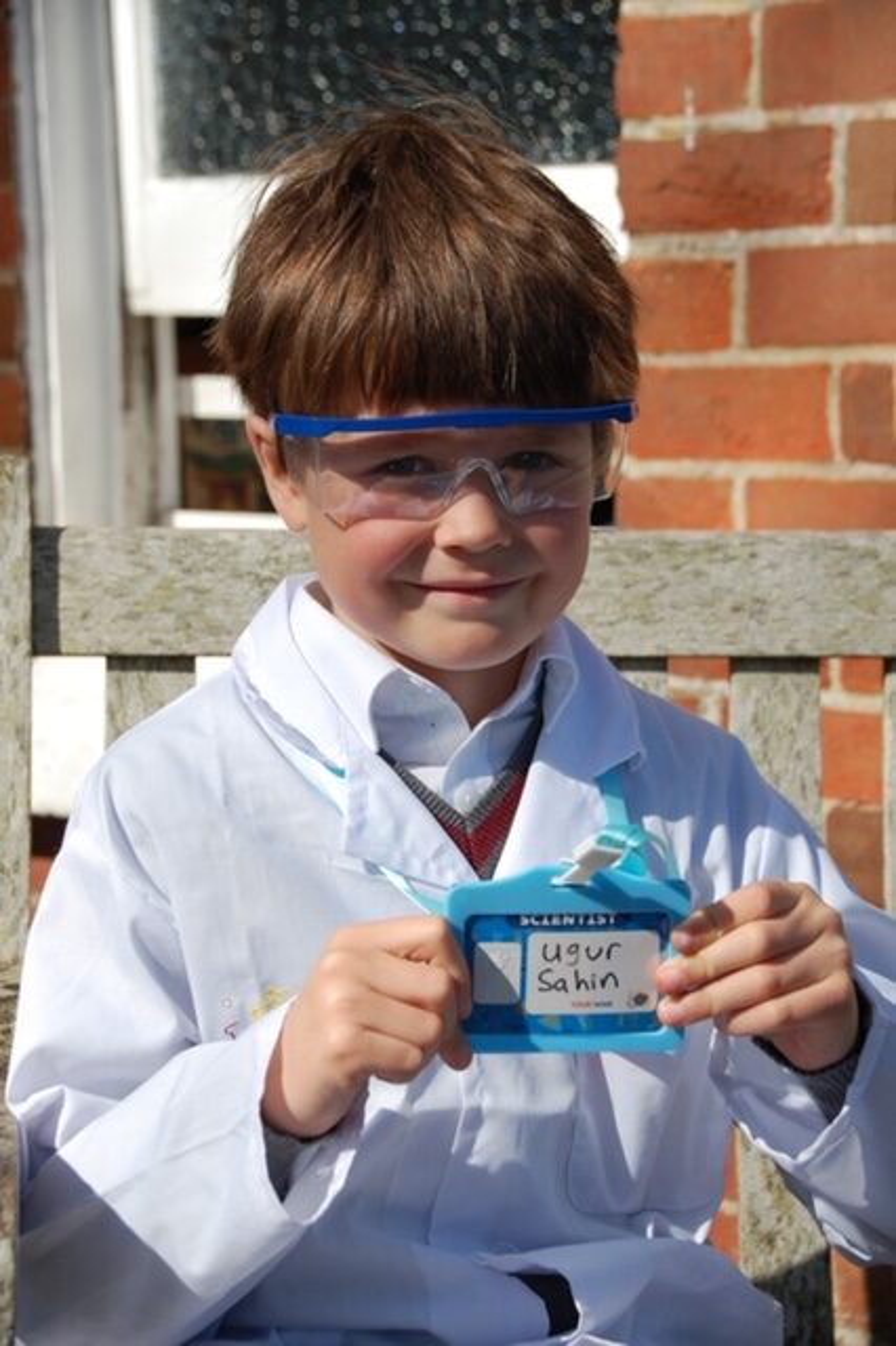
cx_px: 448
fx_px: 3475
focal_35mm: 93
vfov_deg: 21.9
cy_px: 673
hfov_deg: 14.7
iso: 200
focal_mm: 62
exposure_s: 1/640
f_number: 6.3
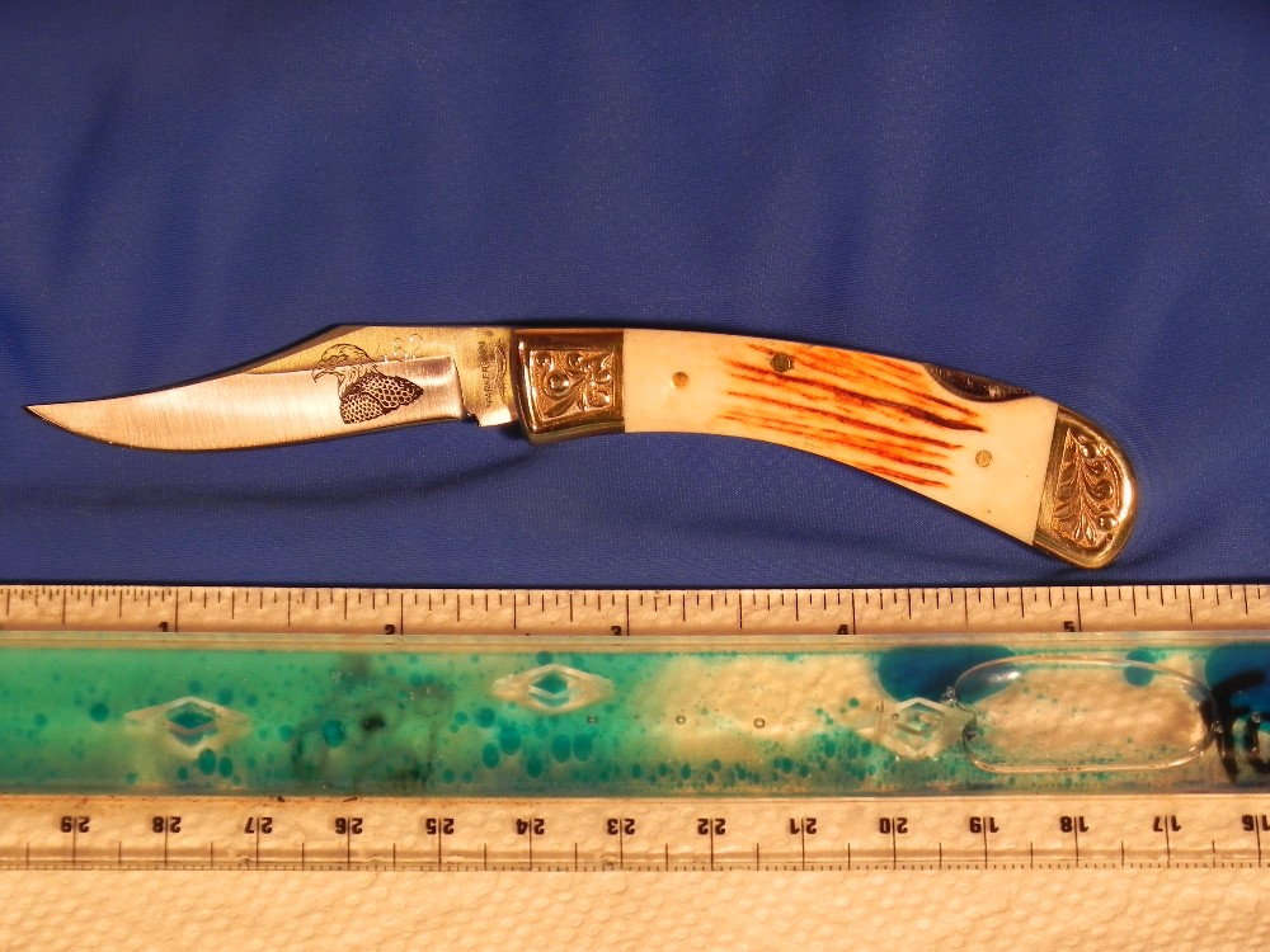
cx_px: 635
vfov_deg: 11.5
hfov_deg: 15.3
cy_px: 476
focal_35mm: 129
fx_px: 4733
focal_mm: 23
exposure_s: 1/138
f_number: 4.5
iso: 160
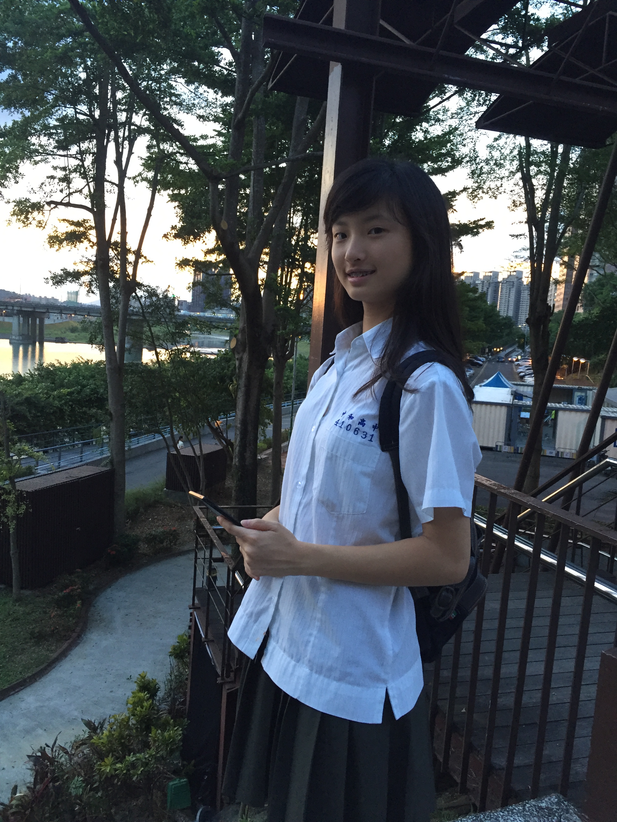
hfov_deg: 48.2
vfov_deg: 61.7
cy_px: 411
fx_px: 689
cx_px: 308
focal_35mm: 29
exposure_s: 1/30
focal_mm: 4.15
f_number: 2.2
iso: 125
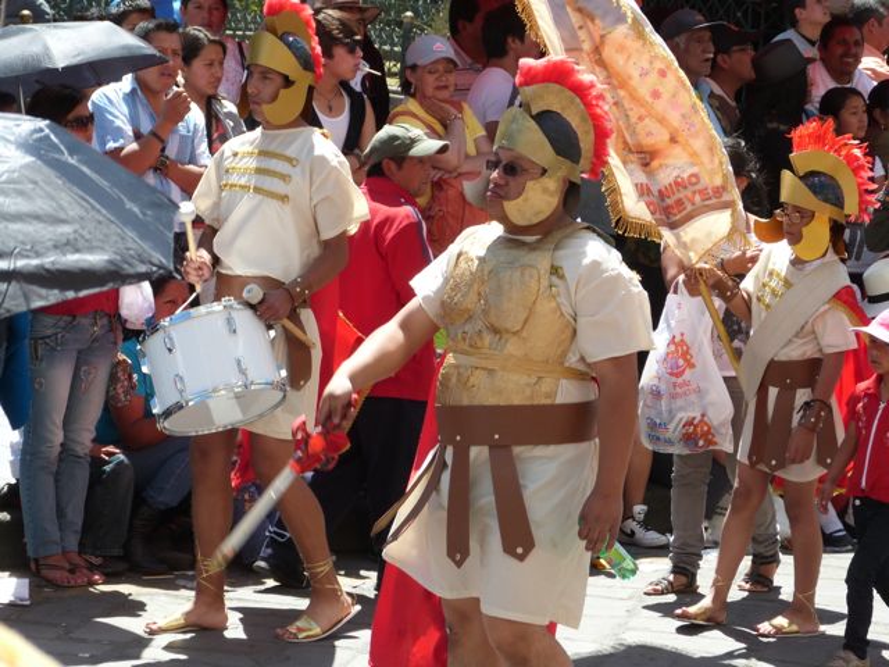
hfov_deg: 13.2
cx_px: 444
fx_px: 3852
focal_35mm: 150
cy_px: 334
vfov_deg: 9.9
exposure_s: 1/320
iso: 100
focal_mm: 26.8
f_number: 4.5
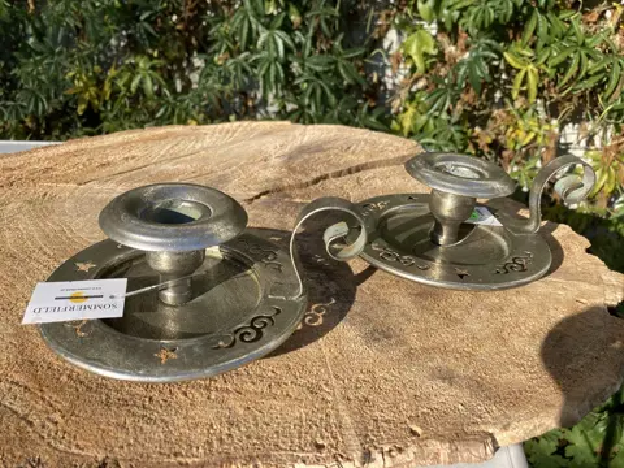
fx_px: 505
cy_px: 234
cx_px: 312
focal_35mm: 28
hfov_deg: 63.4
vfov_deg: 49.7
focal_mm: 3.99
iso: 20
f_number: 1.8
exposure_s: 1/889
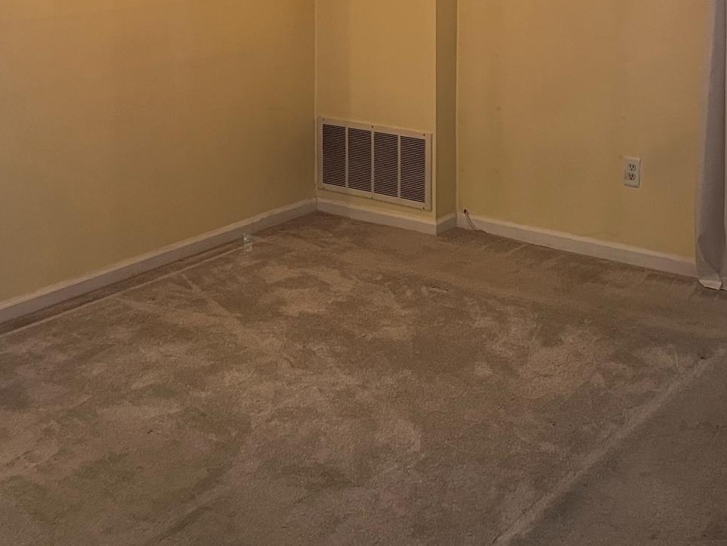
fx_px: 1155
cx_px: 319
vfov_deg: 25.2
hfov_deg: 34.9
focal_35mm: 55
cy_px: -4
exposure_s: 1/60
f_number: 1.6
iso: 400
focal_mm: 5.1
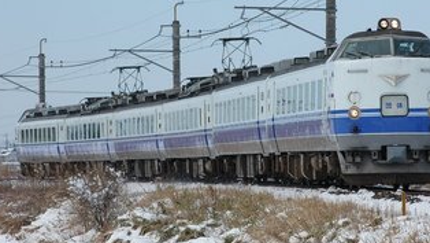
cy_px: 82
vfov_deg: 3.6
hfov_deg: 6.3
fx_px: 3879
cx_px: 255
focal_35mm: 340
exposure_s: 1/400
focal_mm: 170
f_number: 10
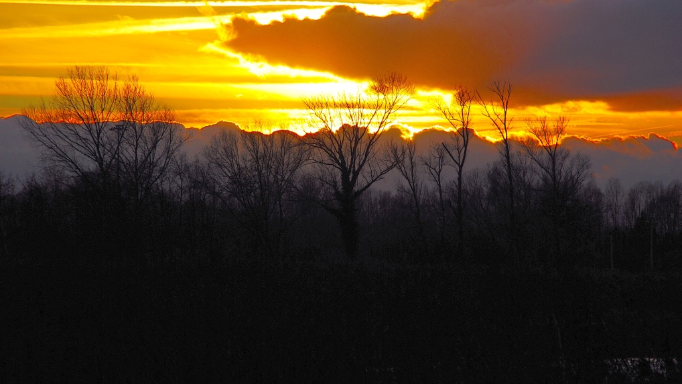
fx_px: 3862
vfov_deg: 5.7
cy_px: 164
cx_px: 340
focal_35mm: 214
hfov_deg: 10.1
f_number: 11
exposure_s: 1/400
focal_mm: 135
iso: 100
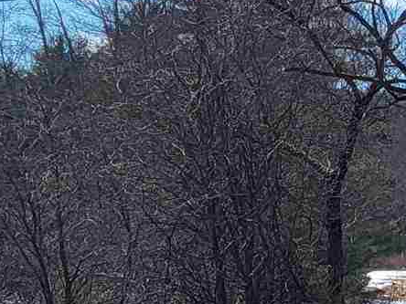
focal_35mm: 180
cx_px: 947
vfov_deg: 8.2
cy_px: 177
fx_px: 2111
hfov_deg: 9.8
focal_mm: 5.4
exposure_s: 1/2745
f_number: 1.8
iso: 40
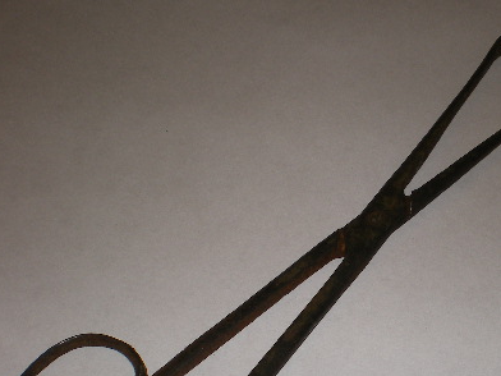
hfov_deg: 31.0
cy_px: 276
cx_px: 332
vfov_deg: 23.4
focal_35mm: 62
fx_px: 897
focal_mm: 6.3
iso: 64
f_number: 4.6
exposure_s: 1/30
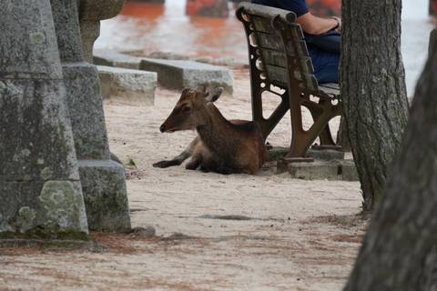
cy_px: 146
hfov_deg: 6.5
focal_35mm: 315
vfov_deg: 4.4
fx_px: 3823
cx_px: 218
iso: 640
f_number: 6.3
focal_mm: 210
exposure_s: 1/400
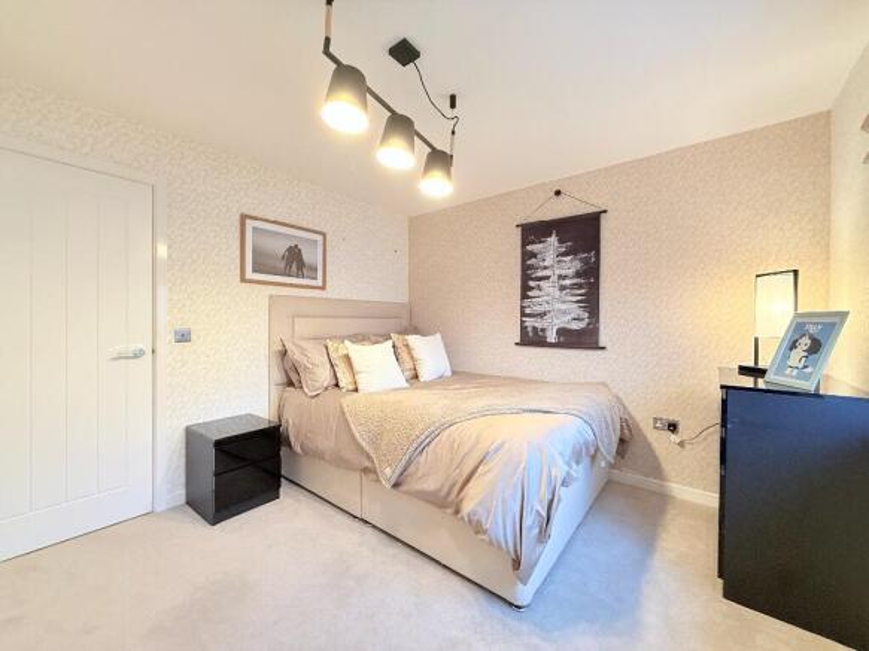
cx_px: 434
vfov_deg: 85.7
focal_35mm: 14
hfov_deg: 102.1
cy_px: 326
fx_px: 351
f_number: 2.2
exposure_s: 1/50
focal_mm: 2.22
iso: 250
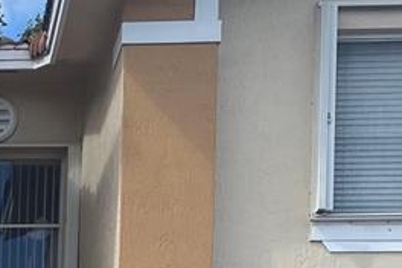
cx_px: -227
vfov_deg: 9.8
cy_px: 646
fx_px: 1373
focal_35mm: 123
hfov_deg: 15.2
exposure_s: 1/1546
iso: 32
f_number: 1.8
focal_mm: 4.25
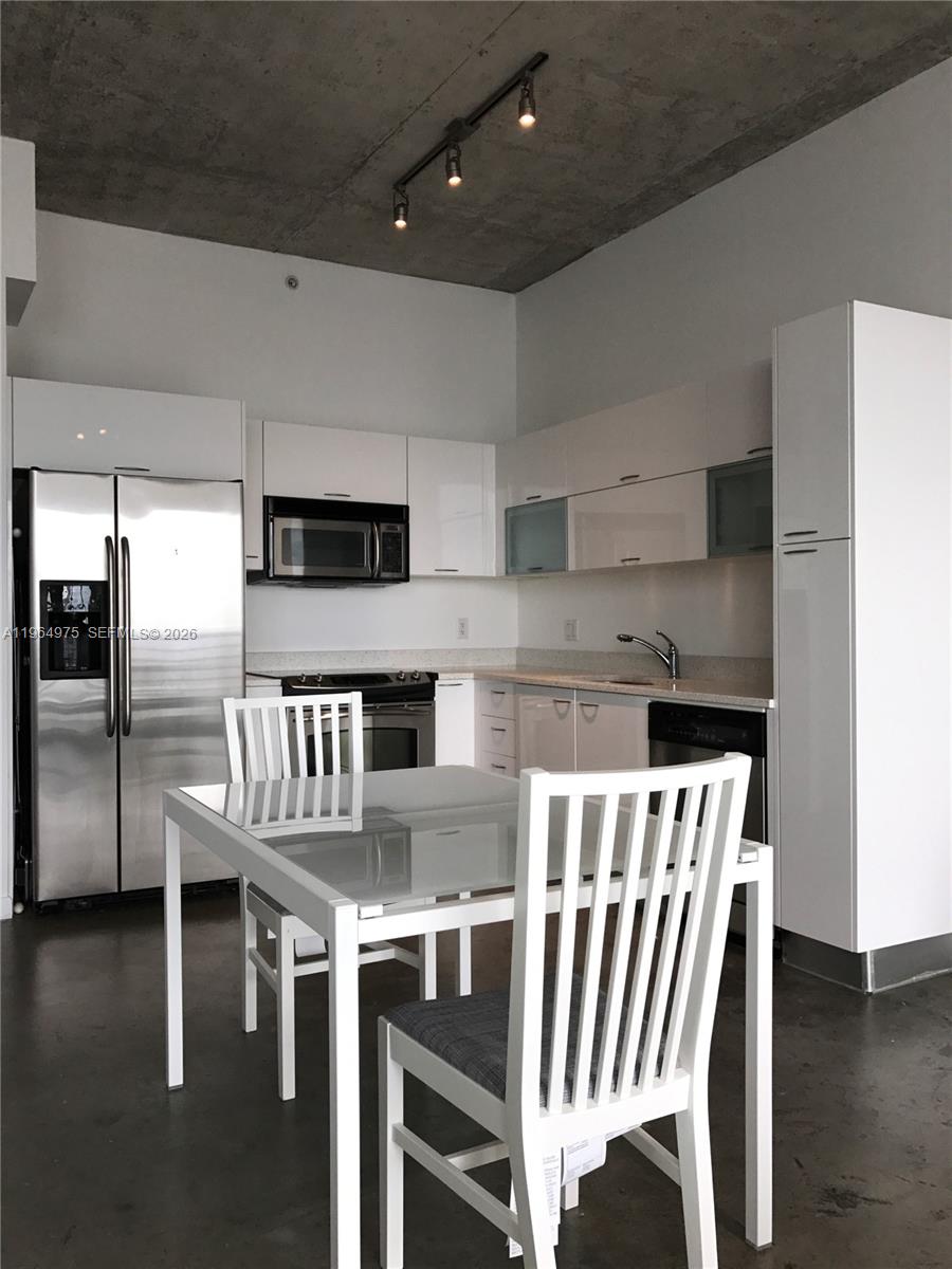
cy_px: 634
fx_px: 1027
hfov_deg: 49.7
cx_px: 476
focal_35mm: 28
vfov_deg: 63.4
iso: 20
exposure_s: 1/188
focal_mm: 3.99
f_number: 1.8
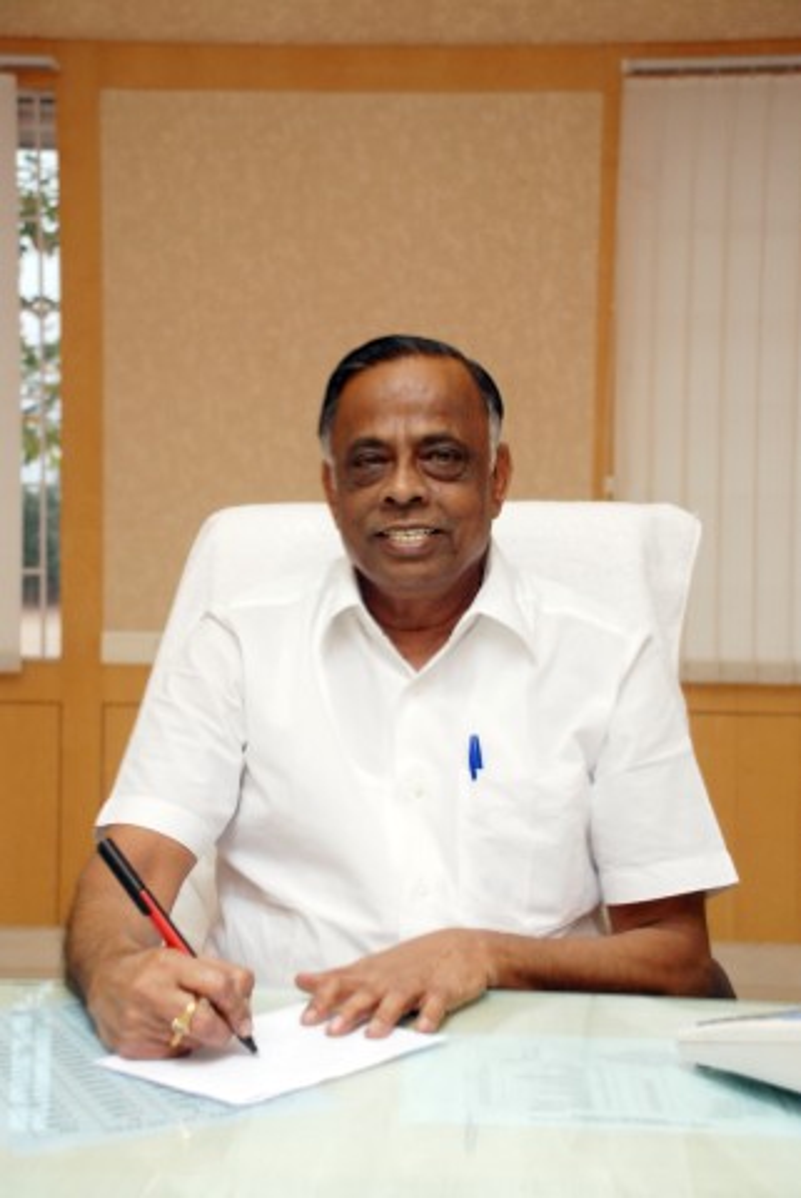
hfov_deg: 23.8
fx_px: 1898
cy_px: 599
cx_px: 400
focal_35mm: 57
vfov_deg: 35.0
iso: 800
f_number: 4.5
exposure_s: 1/100
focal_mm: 38
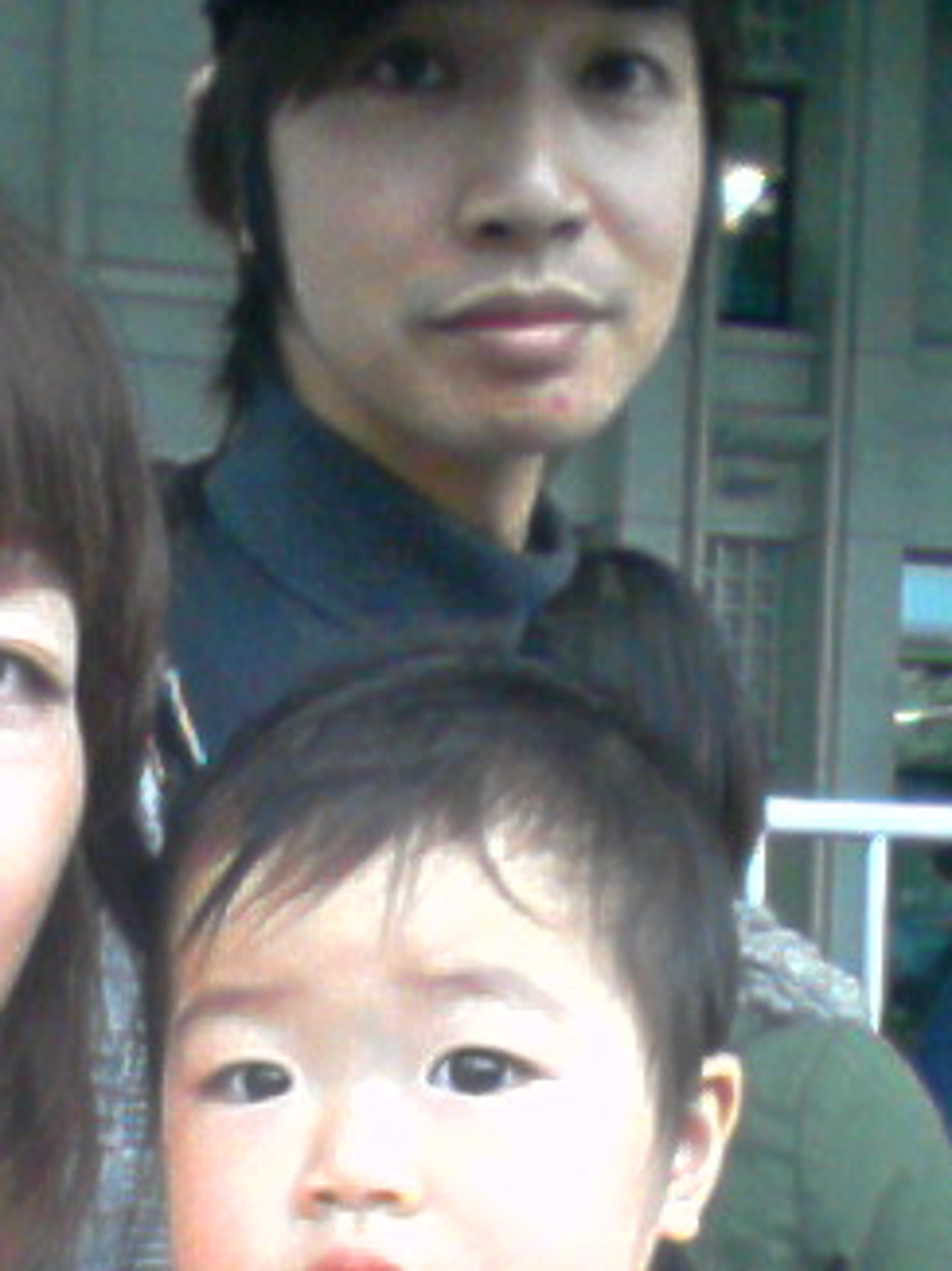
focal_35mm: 57
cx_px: 324
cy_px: 920
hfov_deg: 25.5
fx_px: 2093
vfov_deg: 33.3
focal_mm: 1.5
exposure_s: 1/27.8
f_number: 2.8
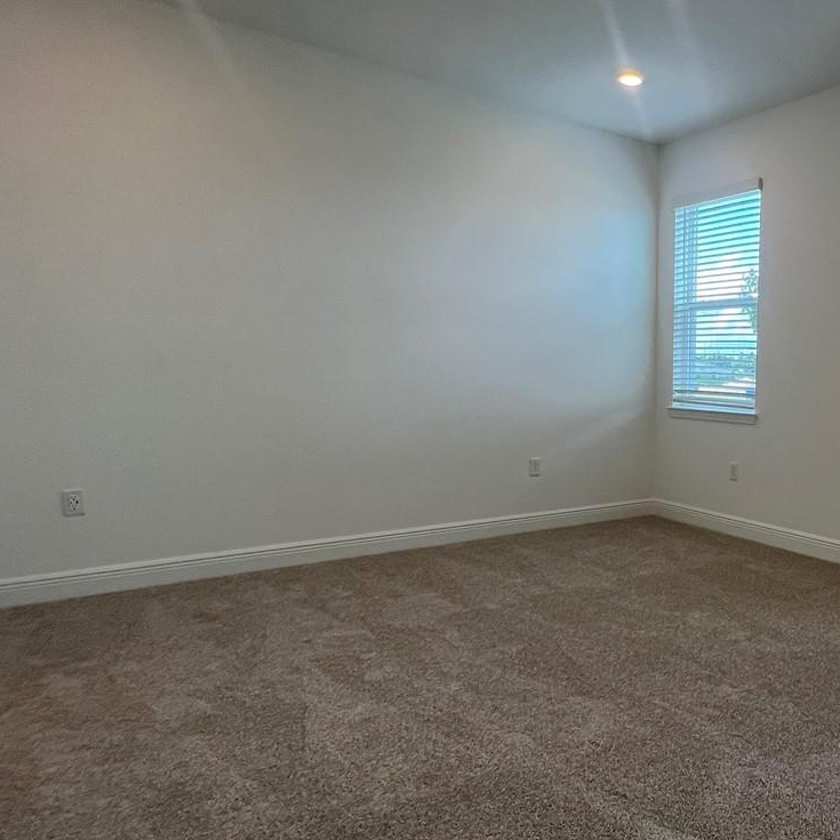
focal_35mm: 25
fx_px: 686
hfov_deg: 55.6
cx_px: 737
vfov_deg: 62.9
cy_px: 430
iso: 64
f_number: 1.8
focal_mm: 1.57
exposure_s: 1/120
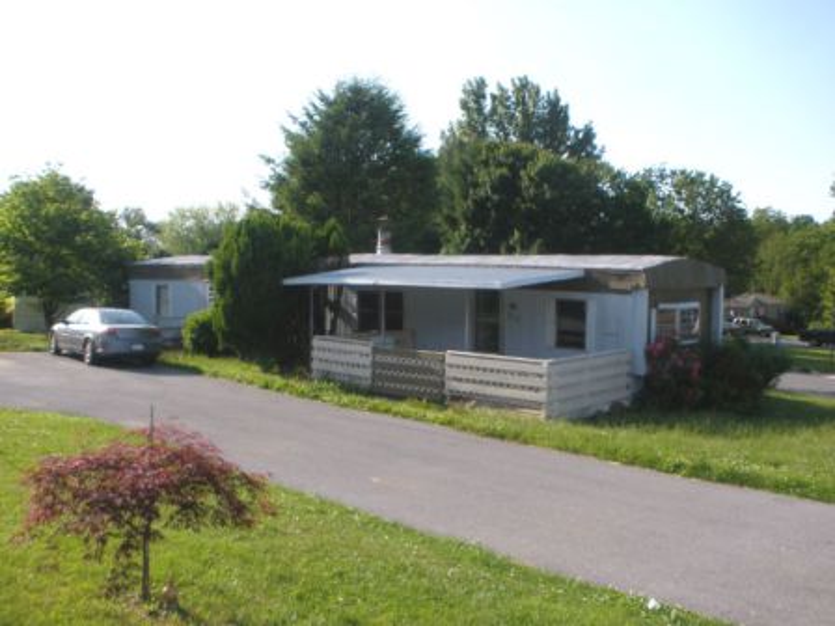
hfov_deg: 51.4
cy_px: 313
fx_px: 868
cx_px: 418
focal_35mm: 36
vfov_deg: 39.7
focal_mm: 6.3
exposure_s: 1/200
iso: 80
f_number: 5.6
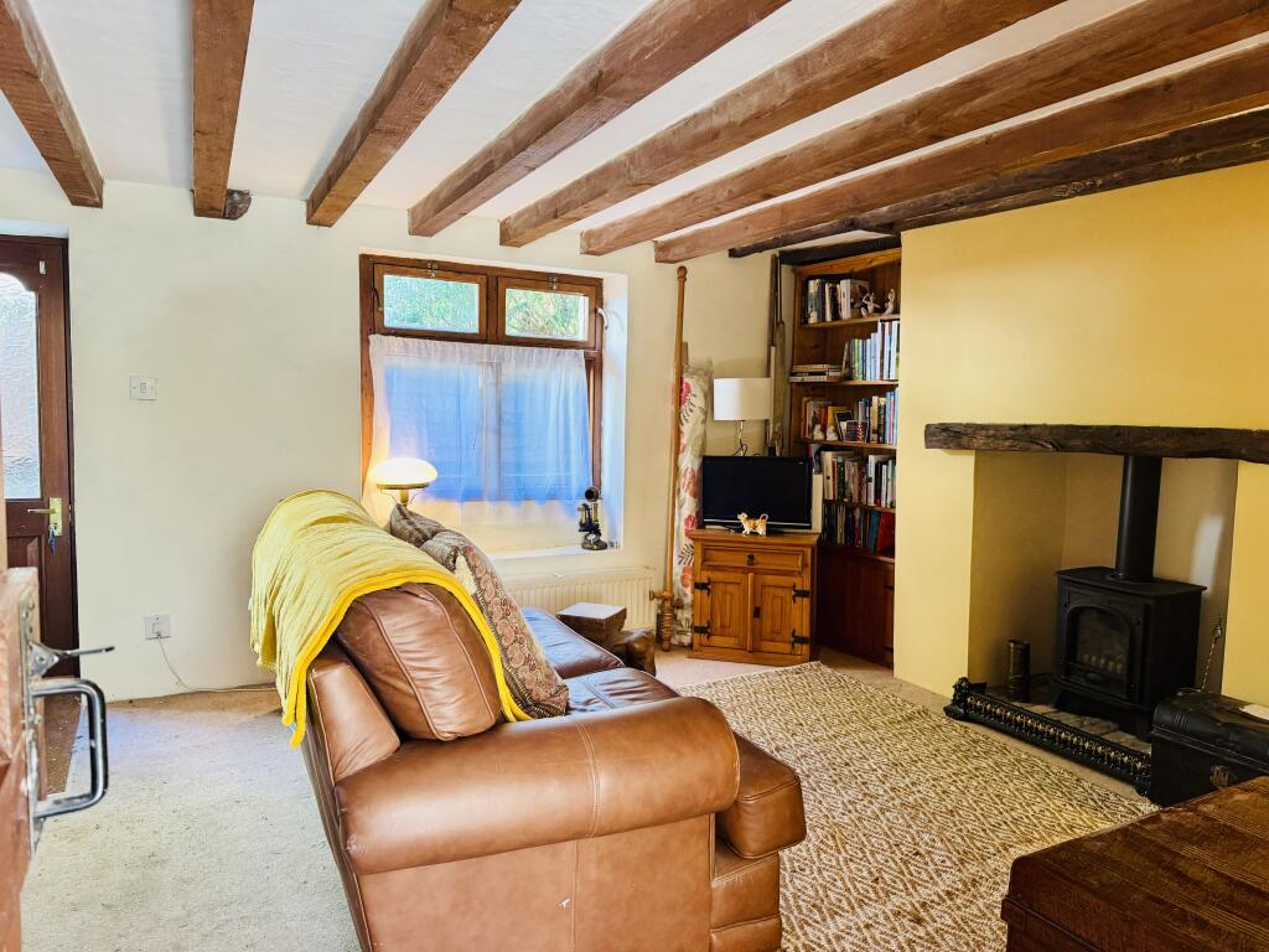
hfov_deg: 71.6
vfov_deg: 56.8
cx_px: 634
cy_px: 476
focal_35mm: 24
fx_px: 880
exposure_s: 1/50
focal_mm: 6.76
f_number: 1.78
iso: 250
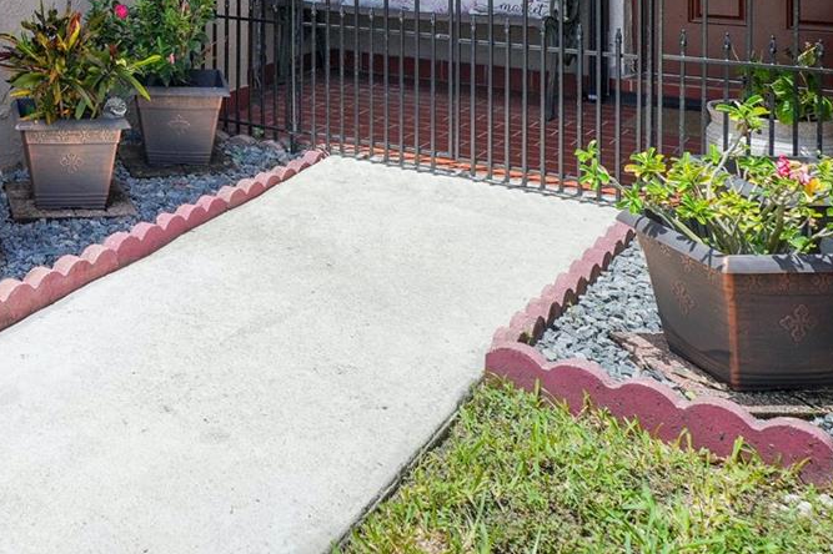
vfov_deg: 25.3
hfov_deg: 36.7
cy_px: -109
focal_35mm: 48
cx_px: -10
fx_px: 1110
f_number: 6.3
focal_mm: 20
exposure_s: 1/1250
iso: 250
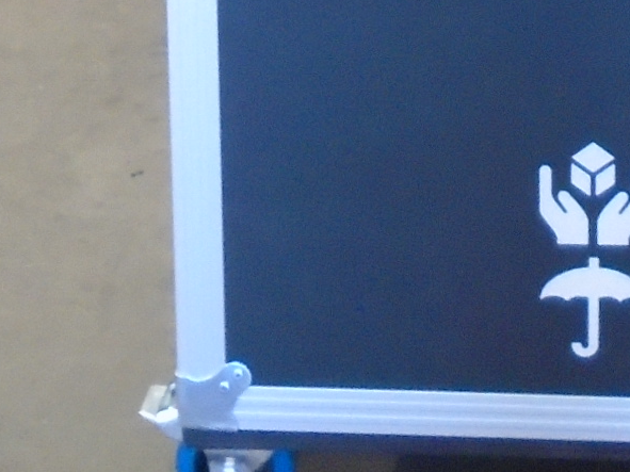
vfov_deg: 11.9
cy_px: -385
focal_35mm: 114
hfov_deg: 16.9
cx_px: 643
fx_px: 2074
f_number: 3.2
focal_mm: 4.6
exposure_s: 1/15
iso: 400
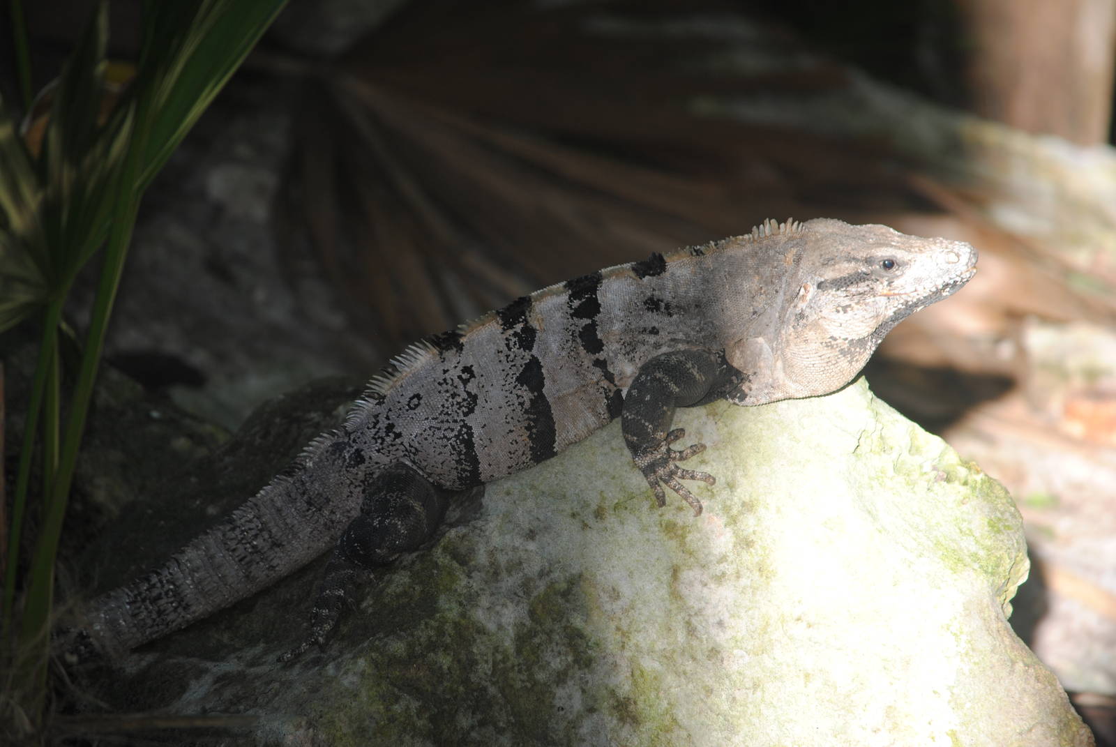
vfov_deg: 4.6
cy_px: 374
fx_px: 9311
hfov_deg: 6.9
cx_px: 558
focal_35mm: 300
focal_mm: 200
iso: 100
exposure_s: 1/160
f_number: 5
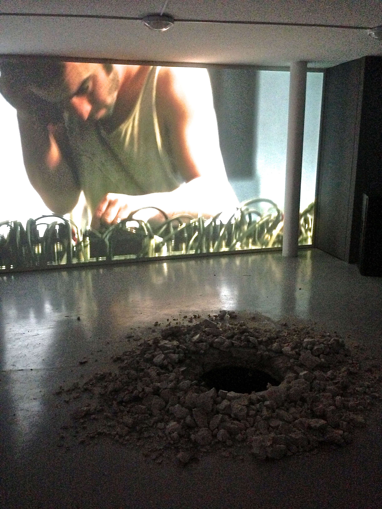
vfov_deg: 55.4
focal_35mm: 33
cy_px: 254
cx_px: 191
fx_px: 486
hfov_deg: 42.9
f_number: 2.4
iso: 800
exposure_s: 1/15
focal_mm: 4.13
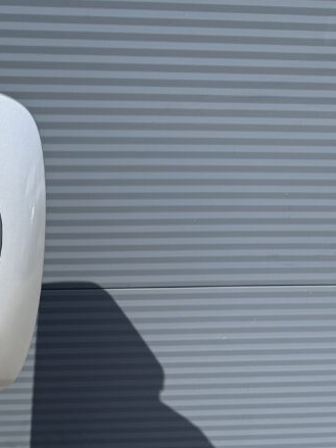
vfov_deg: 33.0
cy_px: 381
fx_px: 725
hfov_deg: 24.4
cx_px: -29
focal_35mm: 56
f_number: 1.78
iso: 80
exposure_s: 1/2801
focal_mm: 6.76
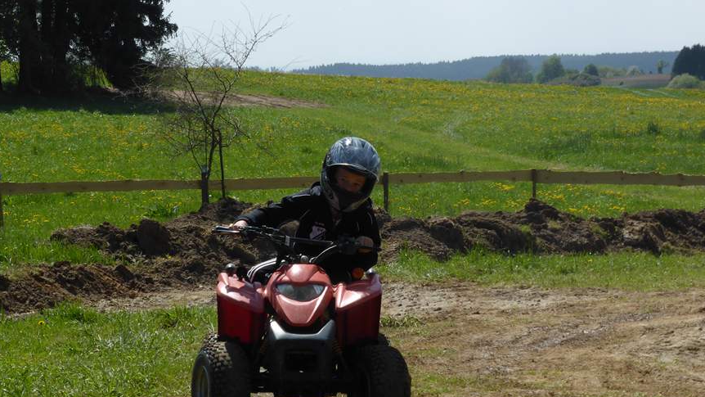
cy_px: 226
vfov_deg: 8.7
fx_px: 2599
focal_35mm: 139
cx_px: 352
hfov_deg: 15.5
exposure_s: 1/500
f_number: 5.3
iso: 100
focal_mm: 20.6
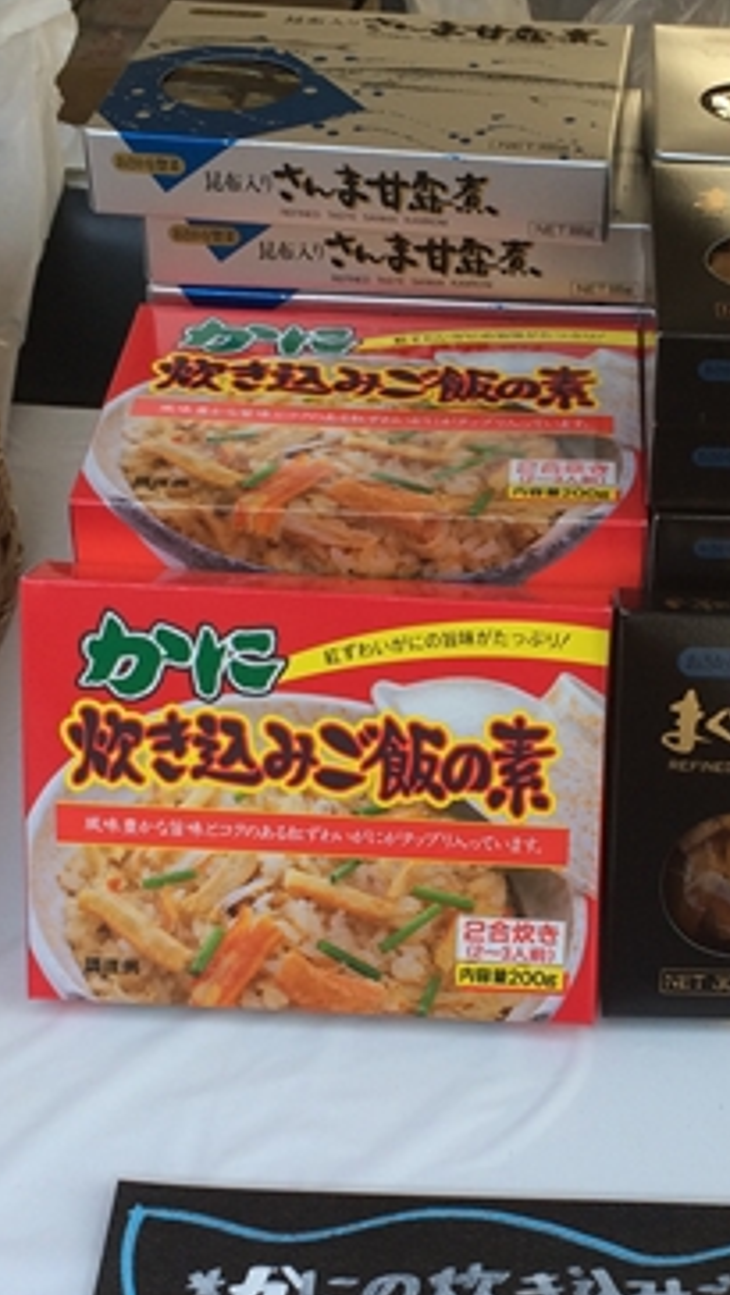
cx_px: 570
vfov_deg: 45.5
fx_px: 1513
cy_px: 891
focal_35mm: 44
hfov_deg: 26.7
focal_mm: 4.15
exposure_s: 1/232
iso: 32
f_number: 2.2
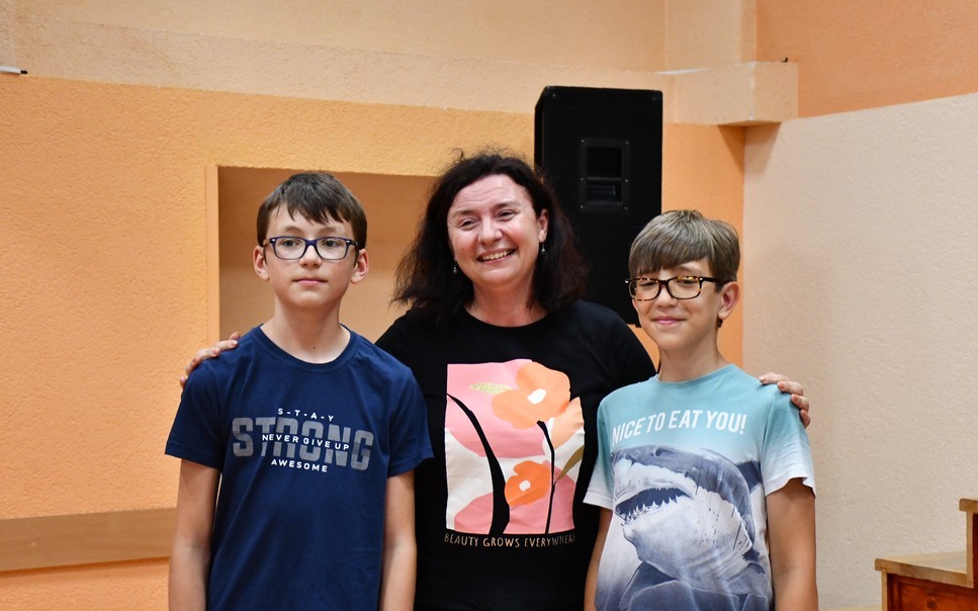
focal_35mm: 68
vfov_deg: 19.1
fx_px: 1812
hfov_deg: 30.2
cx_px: 498
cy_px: 335
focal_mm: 42
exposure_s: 1/80
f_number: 4.5
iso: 3200
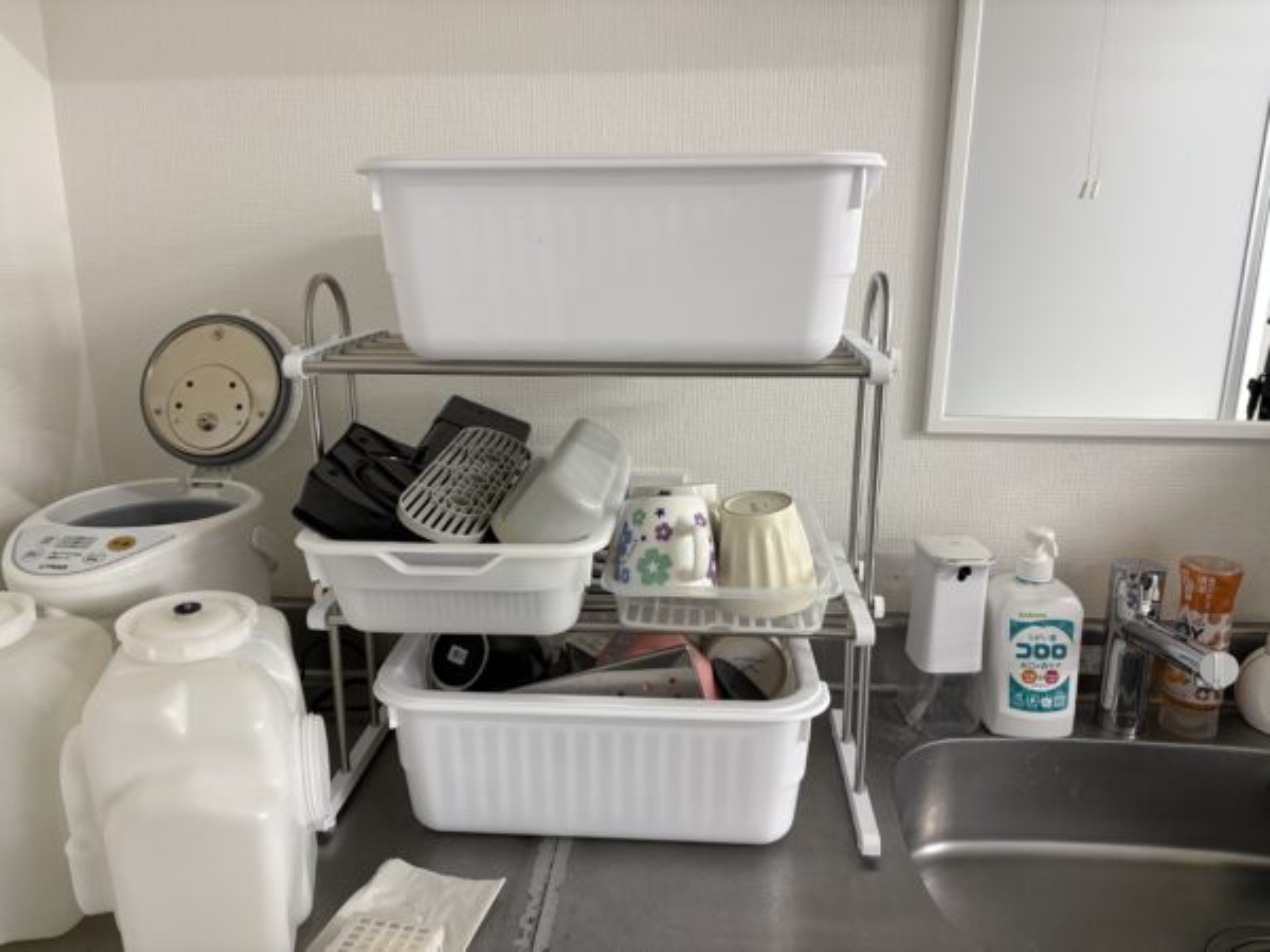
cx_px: 635
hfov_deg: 67.3
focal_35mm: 26
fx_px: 954
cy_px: 476
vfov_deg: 53.1
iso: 160
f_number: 1.6
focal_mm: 5.96
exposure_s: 1/50
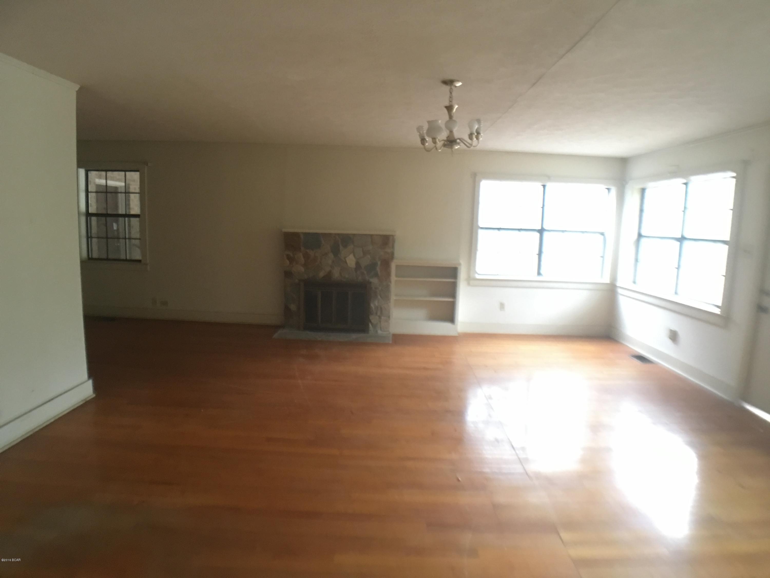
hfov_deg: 61.7
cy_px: 289
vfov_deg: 48.2
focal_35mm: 29
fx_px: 645
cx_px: 385
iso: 125
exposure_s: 1/4
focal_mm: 4.15
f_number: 2.2
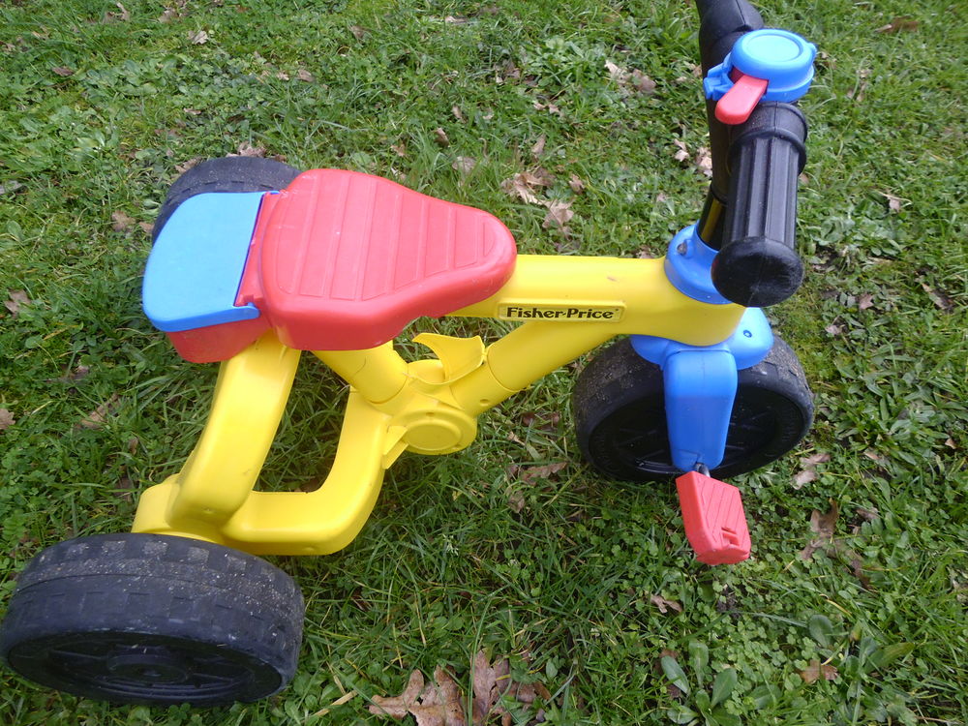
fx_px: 727
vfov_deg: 53.1
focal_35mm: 26
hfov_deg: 67.3
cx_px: 484
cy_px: 363
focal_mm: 4.7
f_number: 2.8
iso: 100
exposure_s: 1/200
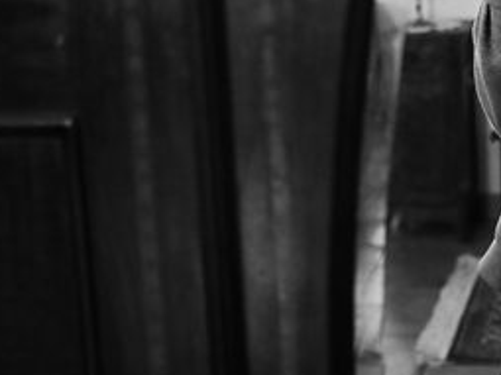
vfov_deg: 18.3
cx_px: 544
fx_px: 1157
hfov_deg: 23.0
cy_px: 77
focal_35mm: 80
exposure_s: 1/25
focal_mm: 17
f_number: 1.8
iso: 1600
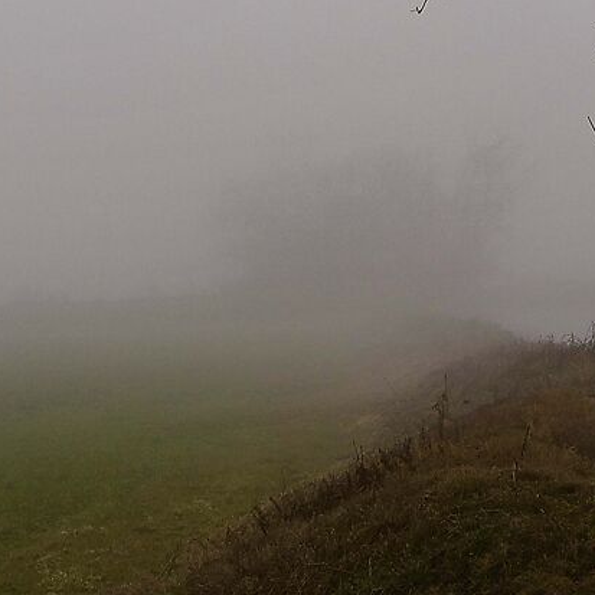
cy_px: -648
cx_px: 1029
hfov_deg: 11.1
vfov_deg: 10.7
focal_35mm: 148
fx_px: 2878
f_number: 8
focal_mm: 30
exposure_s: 1/250
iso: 100
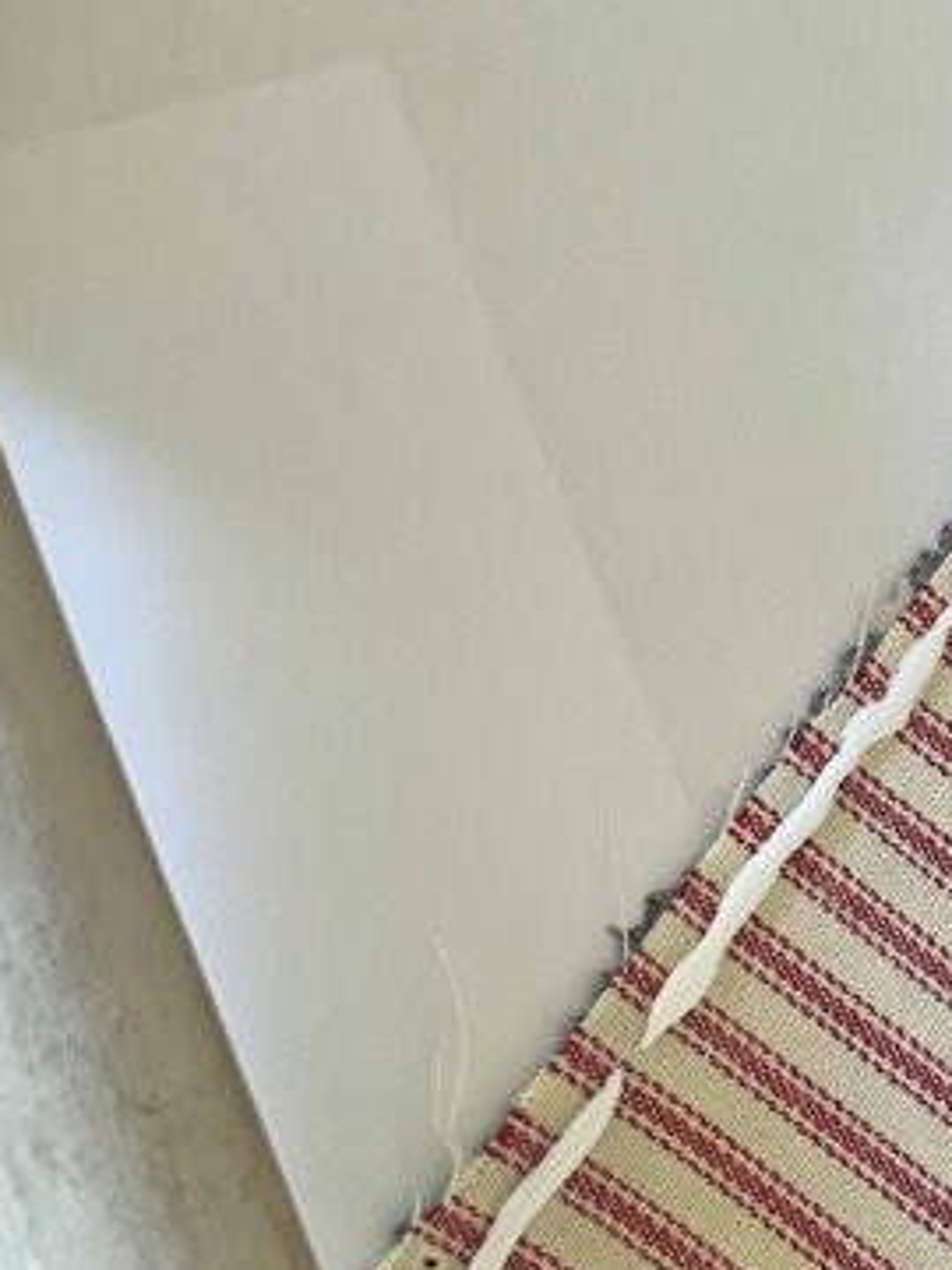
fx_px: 2714
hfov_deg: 19.1
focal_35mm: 74
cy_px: 1118
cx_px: 1044
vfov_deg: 25.6
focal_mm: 5.7
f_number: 1.5
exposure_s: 1/60
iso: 200
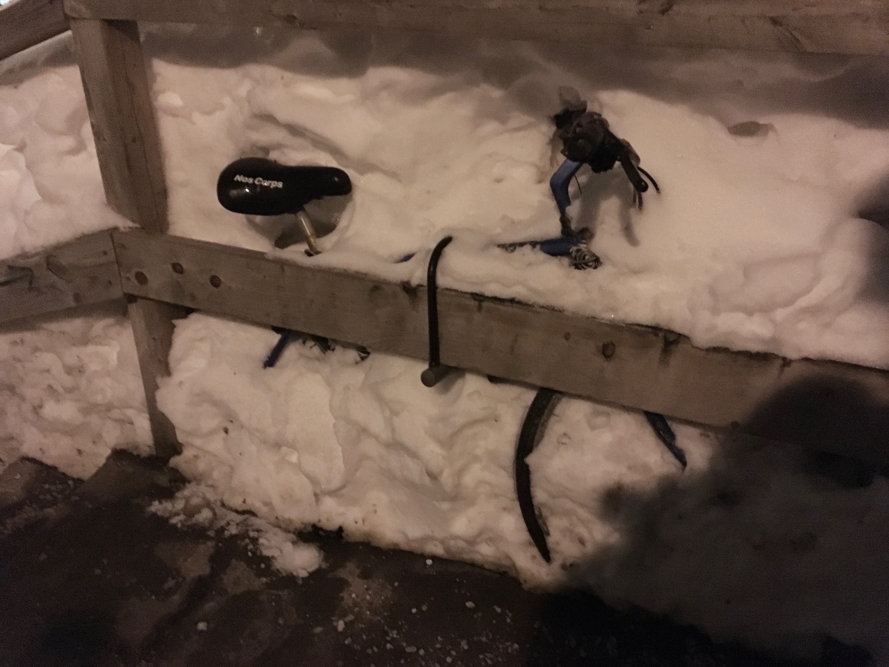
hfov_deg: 61.7
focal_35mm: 29
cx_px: 444
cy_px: 334
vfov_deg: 48.2
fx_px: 745
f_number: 2.2
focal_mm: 4.15
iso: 1250
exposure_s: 1/15
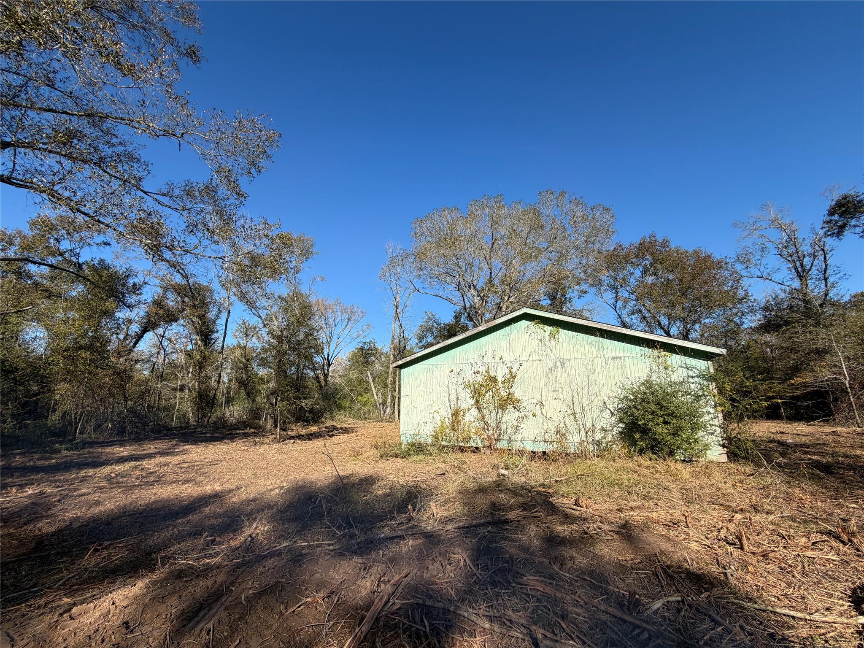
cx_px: 432
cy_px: 324
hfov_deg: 102.1
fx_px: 349
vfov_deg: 85.7
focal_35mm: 14
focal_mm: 2.22
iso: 32
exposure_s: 1/770
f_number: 2.2
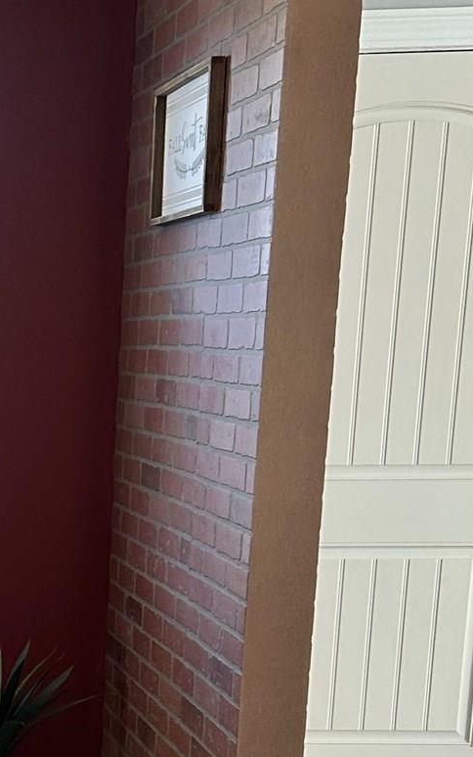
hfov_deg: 14.3
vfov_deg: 24.5
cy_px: 689
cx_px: -347
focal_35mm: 82
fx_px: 1691
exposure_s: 1/60
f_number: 1.5
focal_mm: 5.7
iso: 125
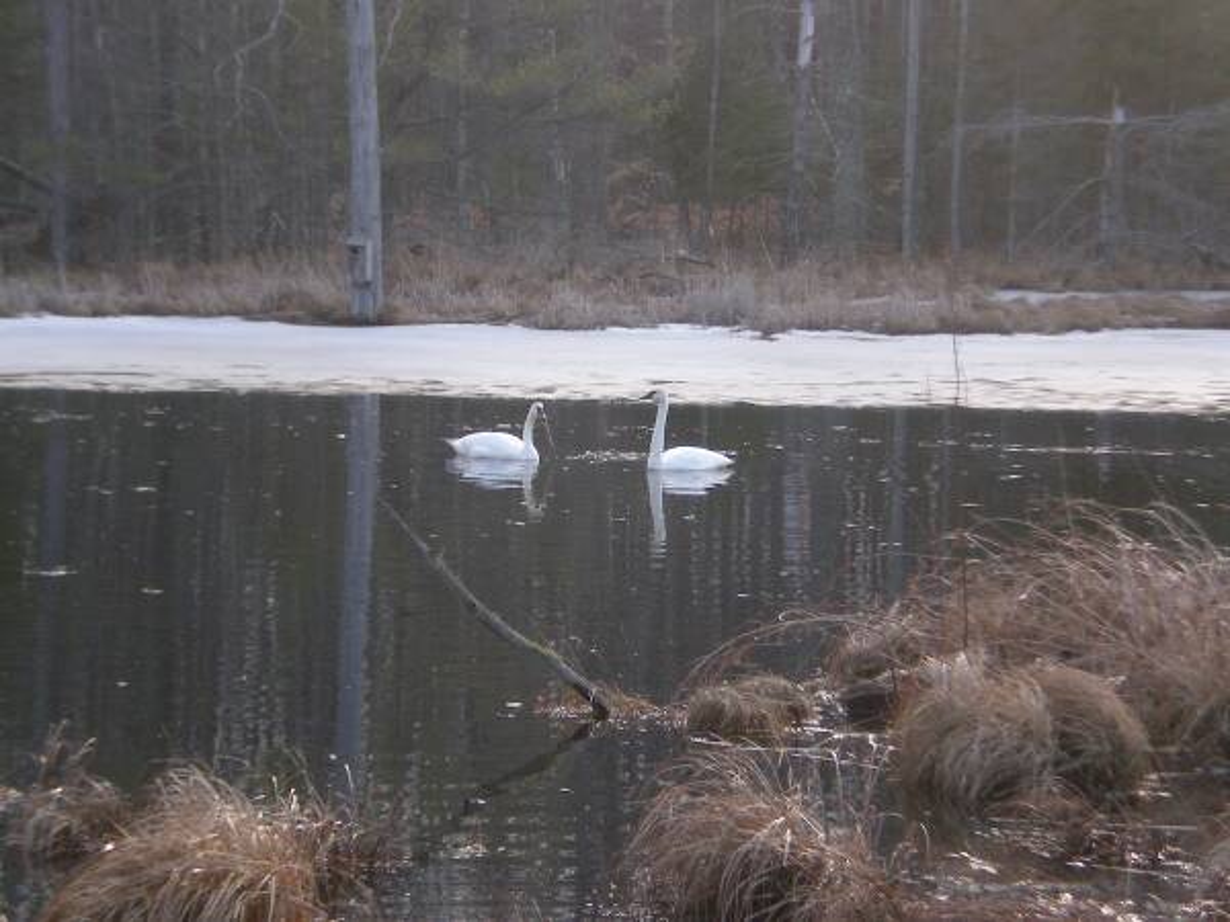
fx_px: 4051
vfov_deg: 13.0
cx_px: 615
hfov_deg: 17.3
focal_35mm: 114
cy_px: 461
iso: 200
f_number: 5.9
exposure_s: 1/108
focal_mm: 18.9
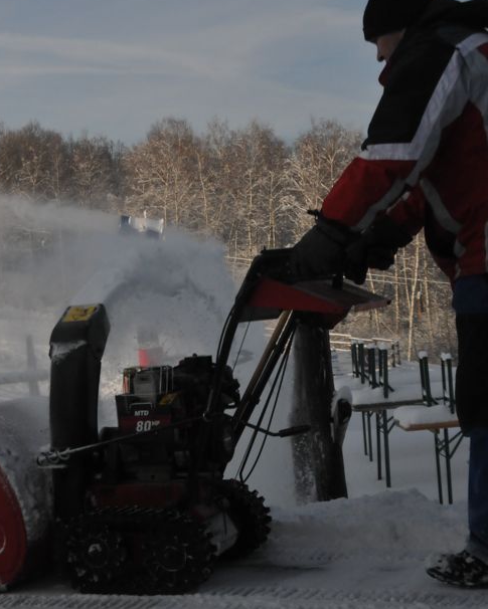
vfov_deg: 29.1
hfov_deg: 22.8
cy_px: 302
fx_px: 1173
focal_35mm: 65
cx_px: 25
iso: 1000
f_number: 5.6
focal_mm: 28
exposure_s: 1/8000
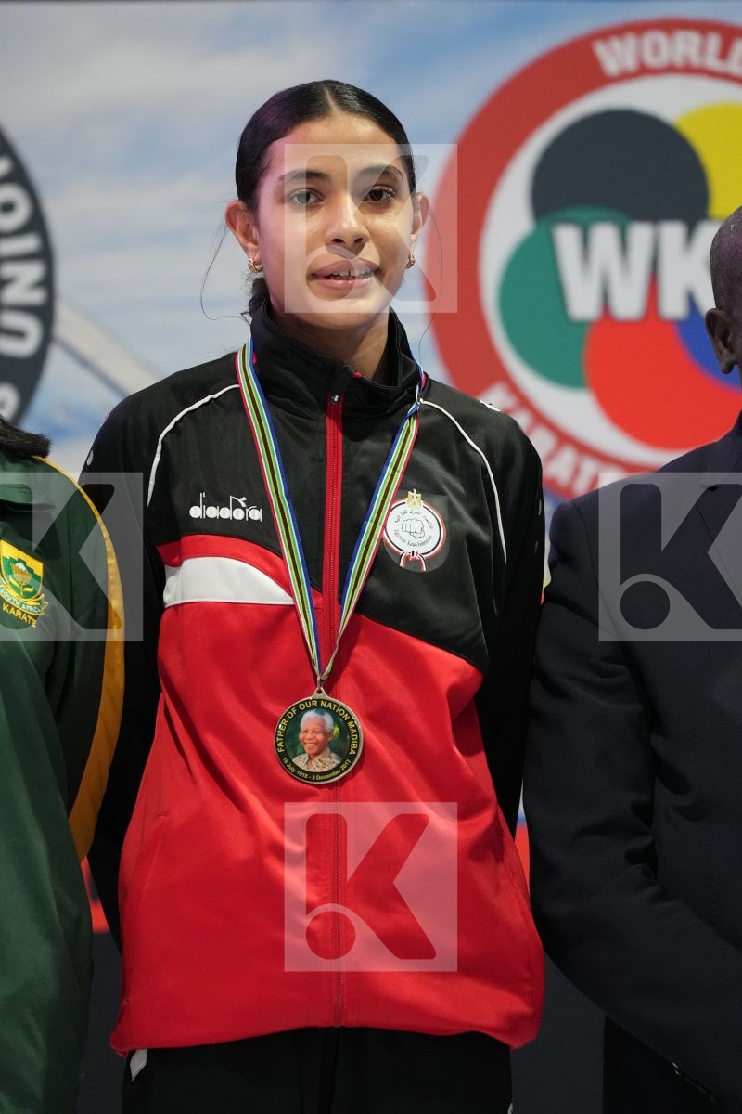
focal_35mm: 300
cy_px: 557
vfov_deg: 6.9
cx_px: 371
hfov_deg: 4.6
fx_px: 9274
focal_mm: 200
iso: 3200
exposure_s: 1/250
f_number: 2.8
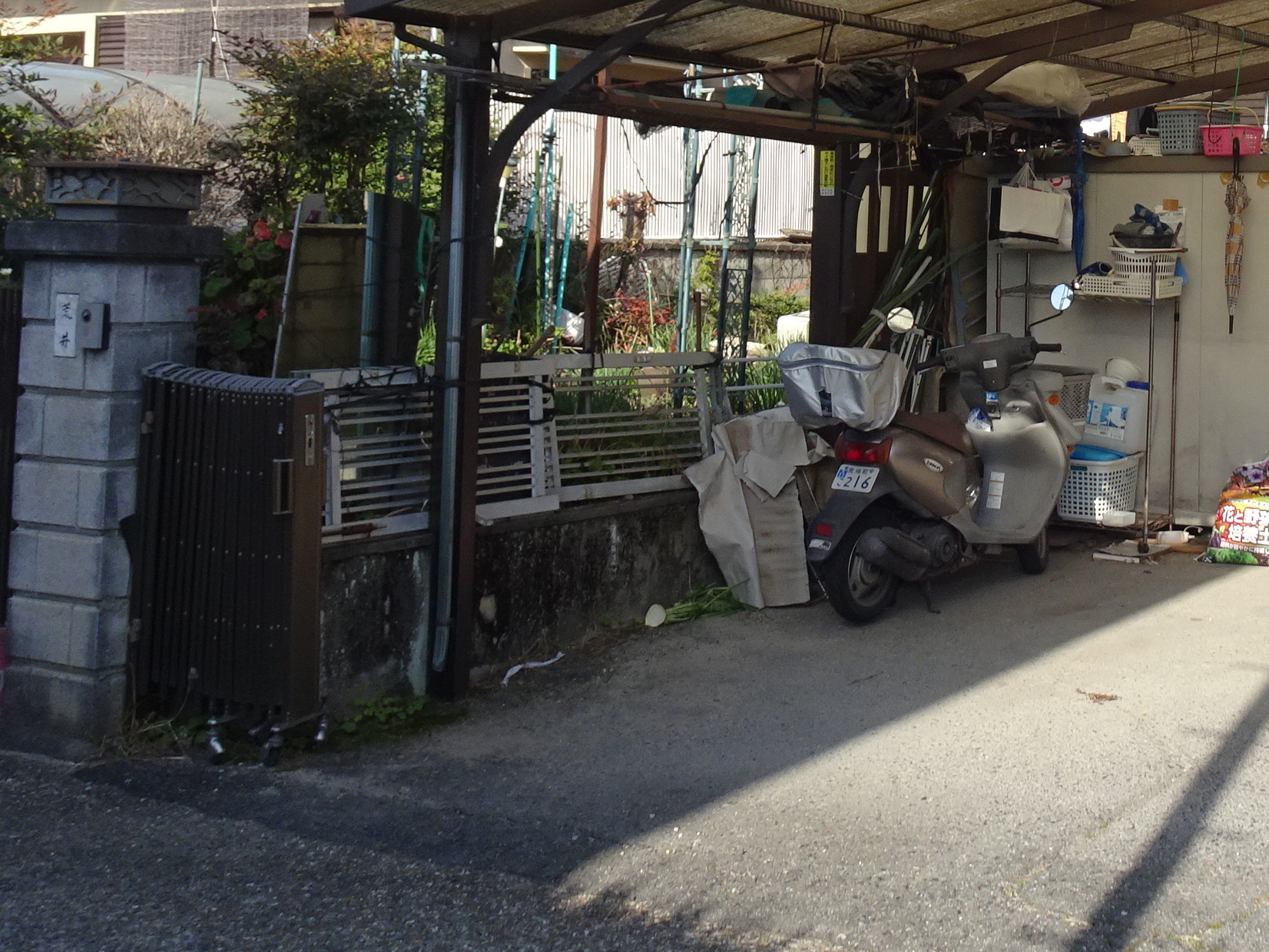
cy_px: 144
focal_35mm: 53
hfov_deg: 34.6
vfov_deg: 26.8
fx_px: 1943
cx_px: 1085
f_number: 3.5
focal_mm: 4.1
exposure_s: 1/500
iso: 80
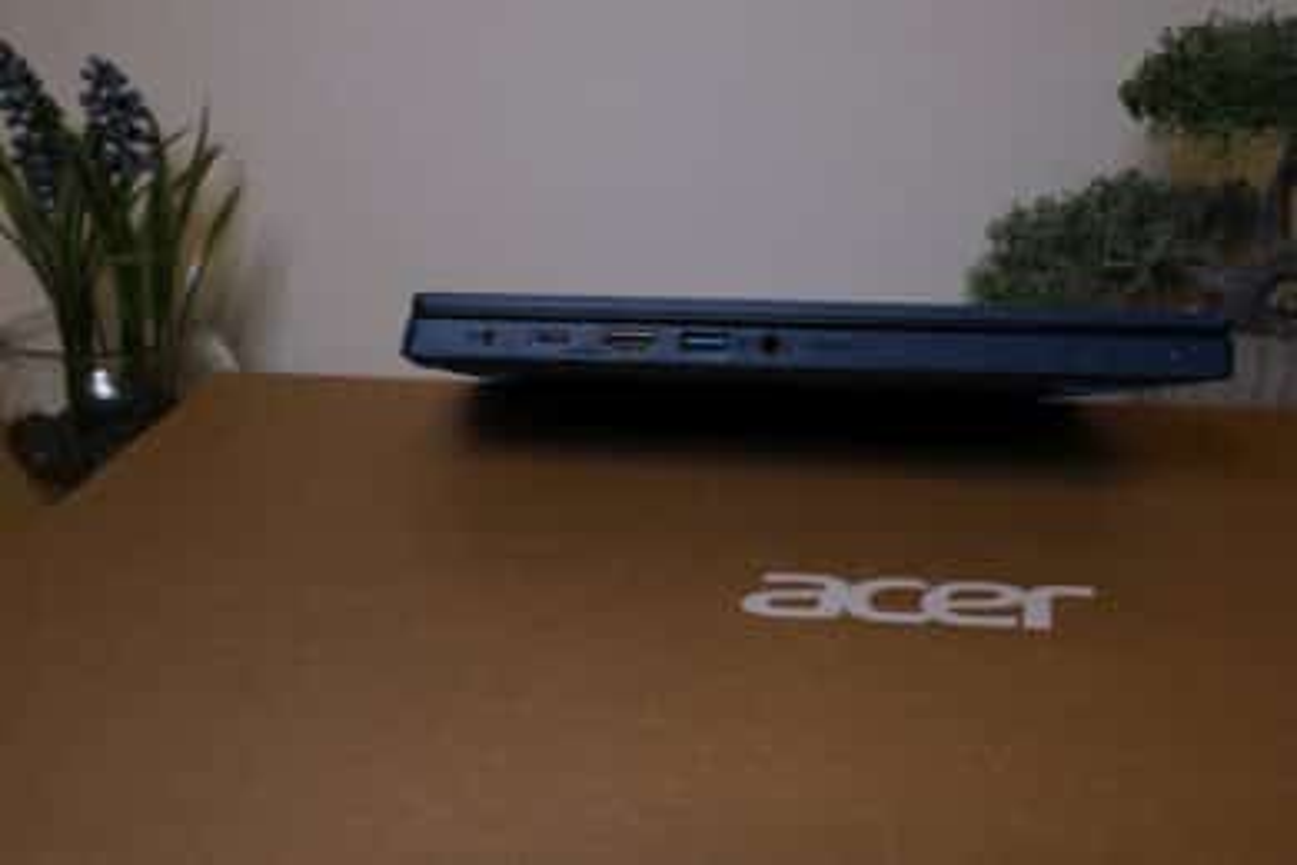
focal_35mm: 29
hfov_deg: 63.7
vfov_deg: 45.0
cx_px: 648
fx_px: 1045
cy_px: 432
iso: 500
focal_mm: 19.4
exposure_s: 1/27
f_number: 8
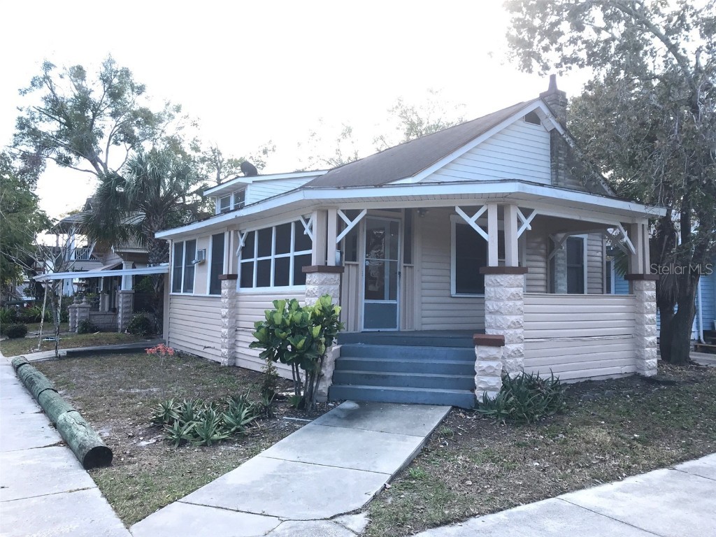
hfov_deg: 63.4
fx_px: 579
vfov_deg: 49.7
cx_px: 358
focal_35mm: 28
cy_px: 268
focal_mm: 3.99
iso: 20
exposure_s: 1/411
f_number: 1.8
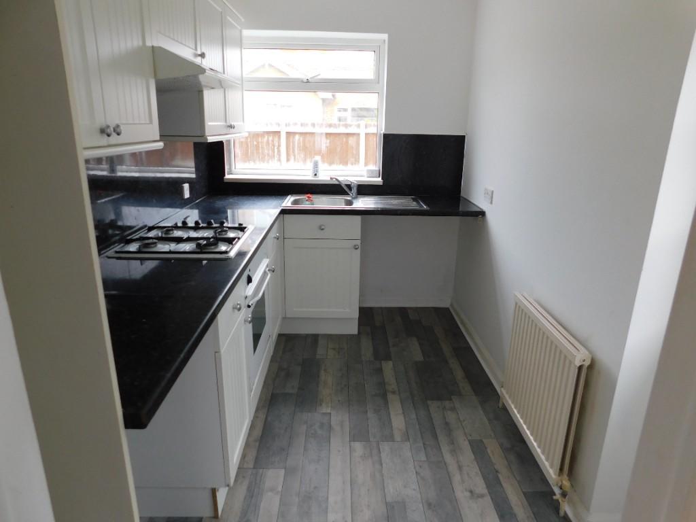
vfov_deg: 58.9
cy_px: 261
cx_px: 348
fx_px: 462
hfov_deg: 73.9
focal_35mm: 23
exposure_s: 1/40
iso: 125
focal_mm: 4
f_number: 3
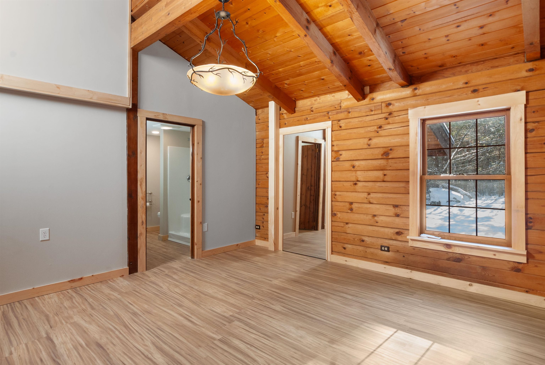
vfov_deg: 67.5
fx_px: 273
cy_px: 182
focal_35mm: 18
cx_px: 272
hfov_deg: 89.9
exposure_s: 1/5
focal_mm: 12
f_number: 10
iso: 200
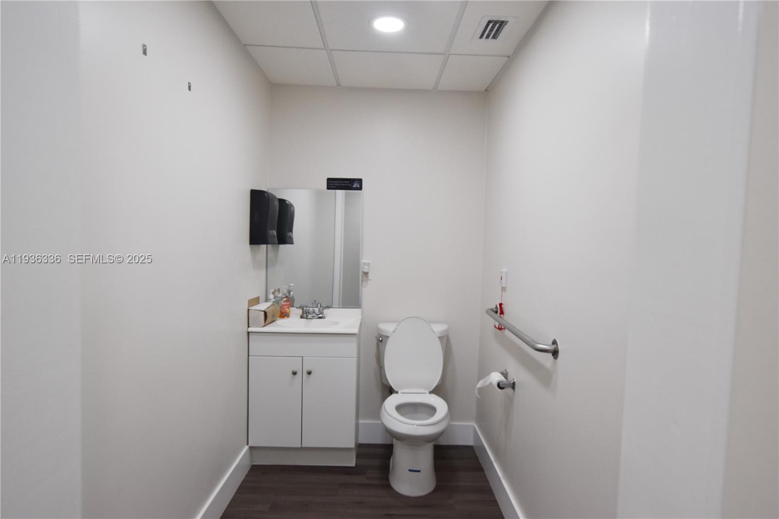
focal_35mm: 21
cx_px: 390
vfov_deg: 59.5
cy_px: 260
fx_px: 454
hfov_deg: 81.2
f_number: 5
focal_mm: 14
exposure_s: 1/100
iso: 400
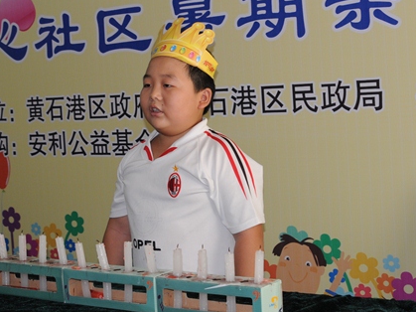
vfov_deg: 22.1
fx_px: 793
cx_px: 240
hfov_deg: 29.4
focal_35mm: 66
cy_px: 87
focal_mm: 24
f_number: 4
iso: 400
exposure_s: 1/60
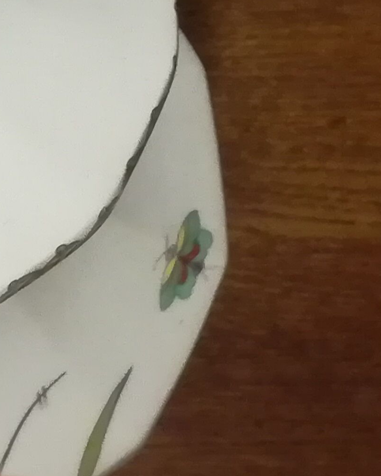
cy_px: 3
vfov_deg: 13.8
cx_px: -59
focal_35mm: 138
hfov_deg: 11.0
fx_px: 1945
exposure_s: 1/14.3
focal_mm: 3.83
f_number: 2.2
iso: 800
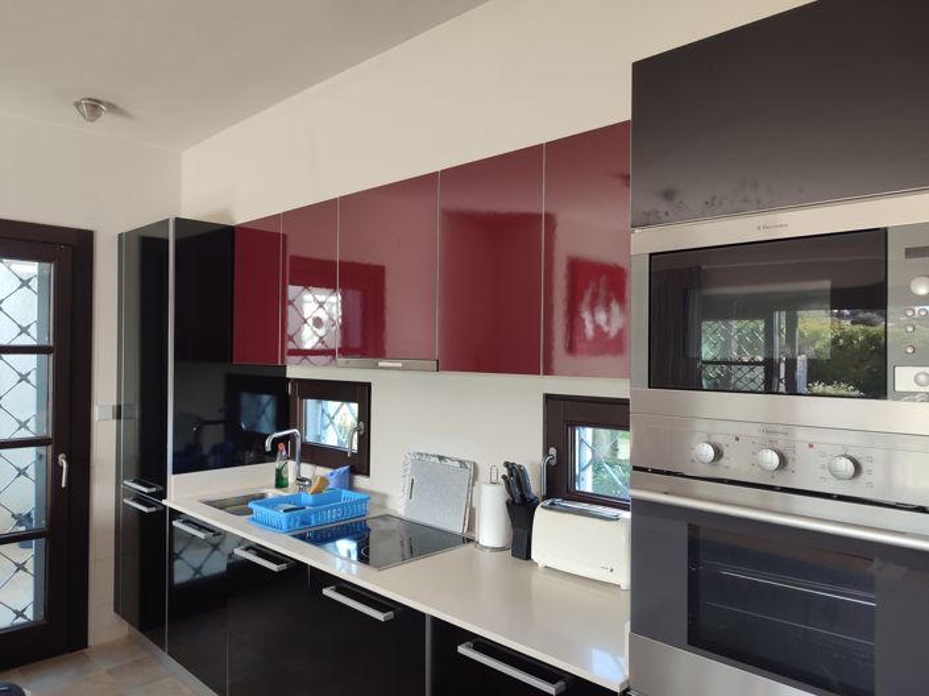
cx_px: 464
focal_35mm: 24
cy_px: 348
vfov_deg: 56.8
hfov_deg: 71.6
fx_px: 644
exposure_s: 1/50
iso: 130
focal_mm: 5.89
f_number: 1.89
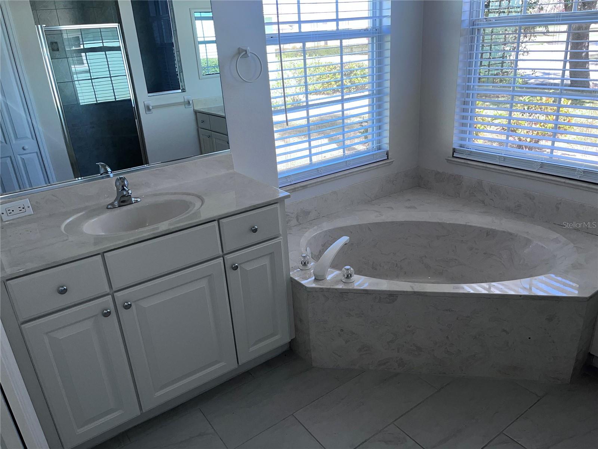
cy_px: 224
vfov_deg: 53.1
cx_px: 299
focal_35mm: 26
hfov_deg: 67.3
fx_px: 449
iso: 32
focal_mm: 5.1
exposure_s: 1/325
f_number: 1.6
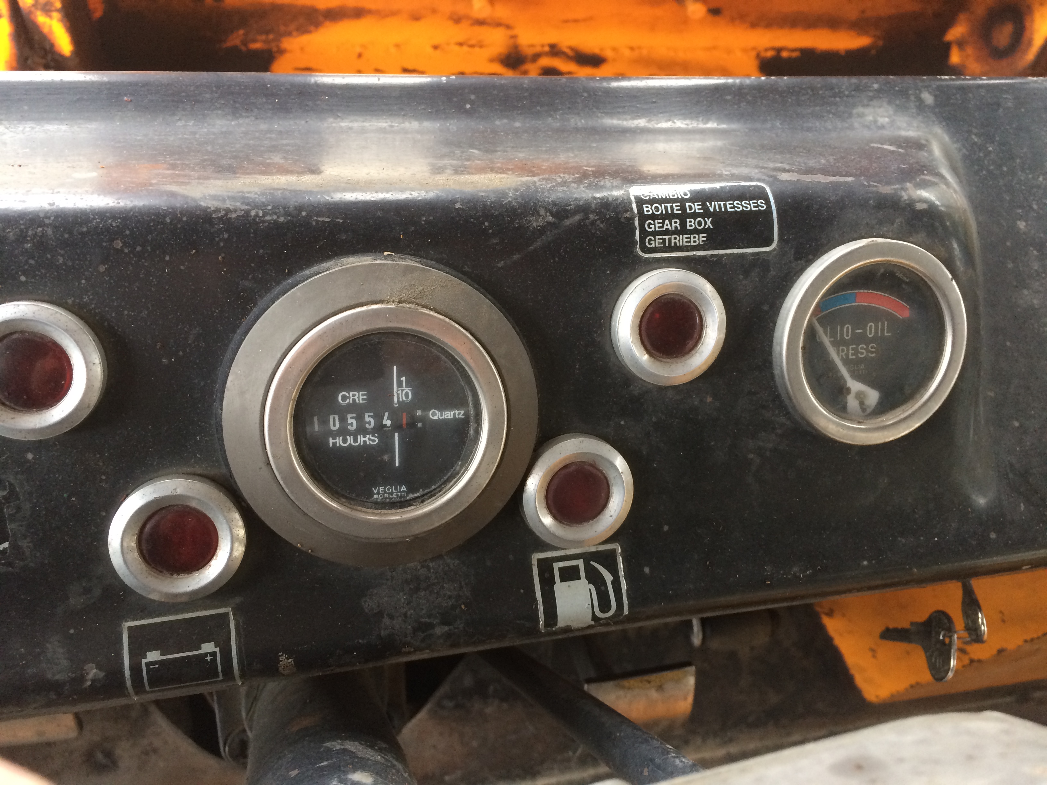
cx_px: 524
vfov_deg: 48.2
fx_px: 877
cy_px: 392
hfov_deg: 61.7
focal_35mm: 29
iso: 200
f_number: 2.2
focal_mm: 4.15
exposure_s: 1/33
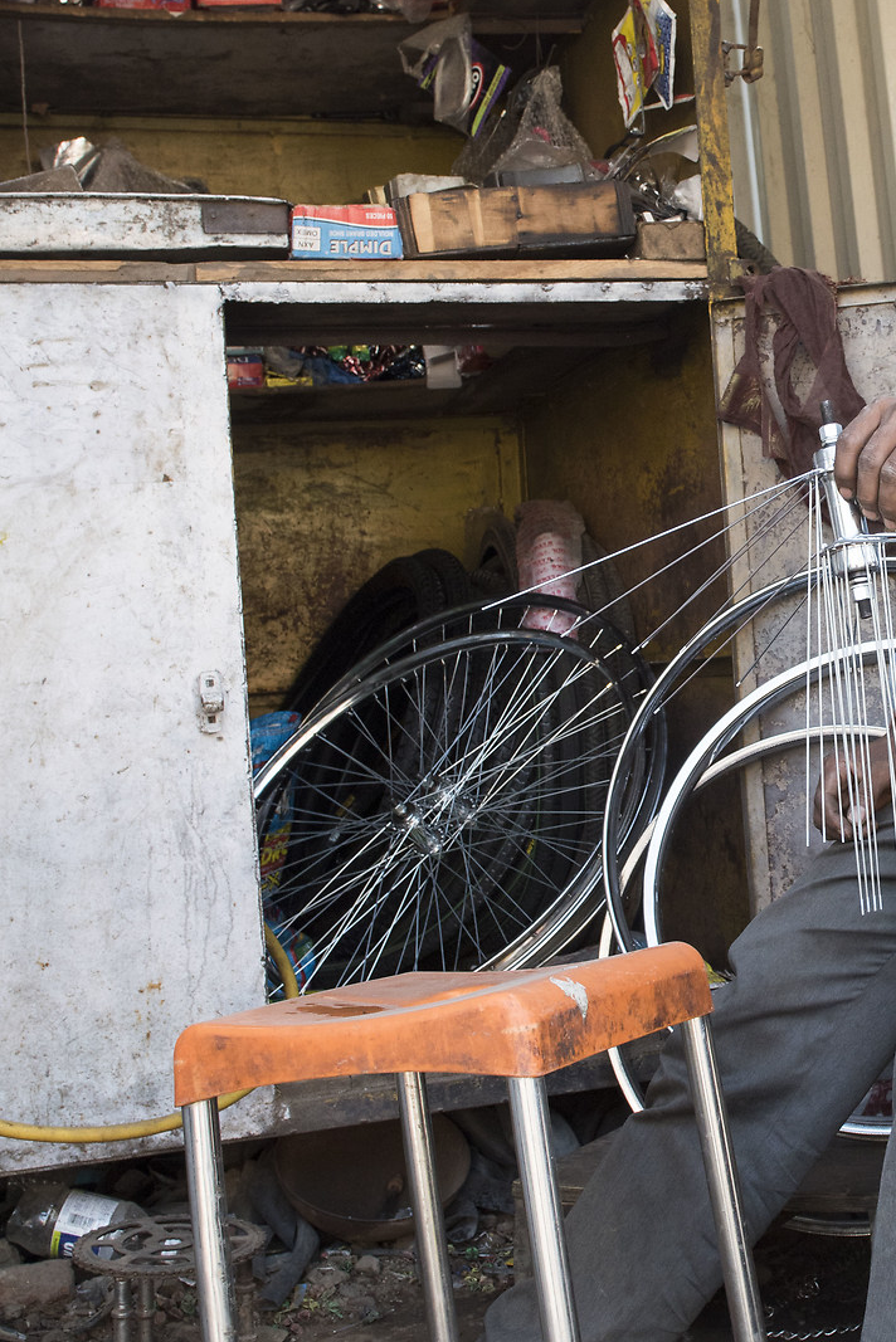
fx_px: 2015
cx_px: 877
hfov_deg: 24.1
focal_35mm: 54
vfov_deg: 36.8
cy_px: 597
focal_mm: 24
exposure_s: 1/160
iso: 400
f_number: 7.1
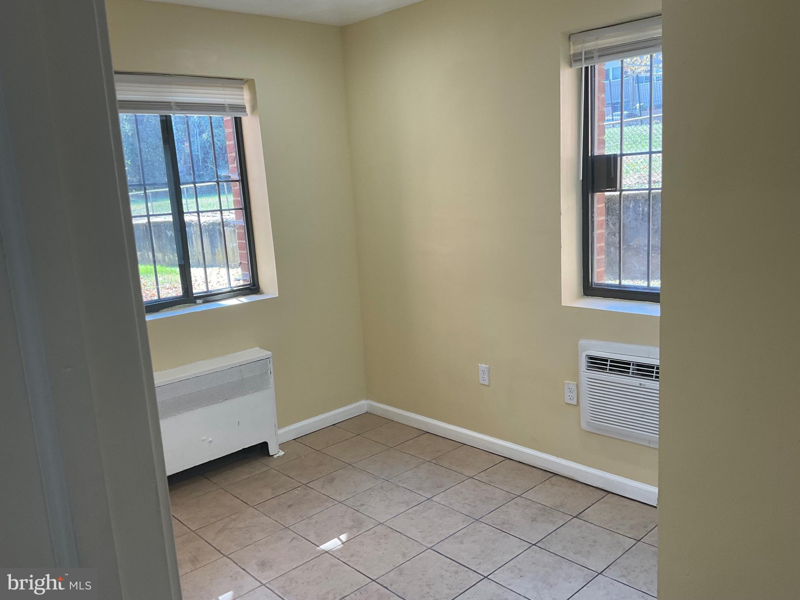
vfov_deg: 48.2
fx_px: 670
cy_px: 300
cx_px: 400
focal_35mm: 29
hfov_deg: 61.7
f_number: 1.8
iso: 50
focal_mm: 3
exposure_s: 1/120
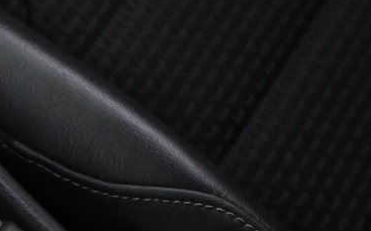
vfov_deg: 9.7
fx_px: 1364
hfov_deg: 13.4
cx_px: -365
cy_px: 105
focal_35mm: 135
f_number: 5.6
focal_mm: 20
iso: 6400
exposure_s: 1/30
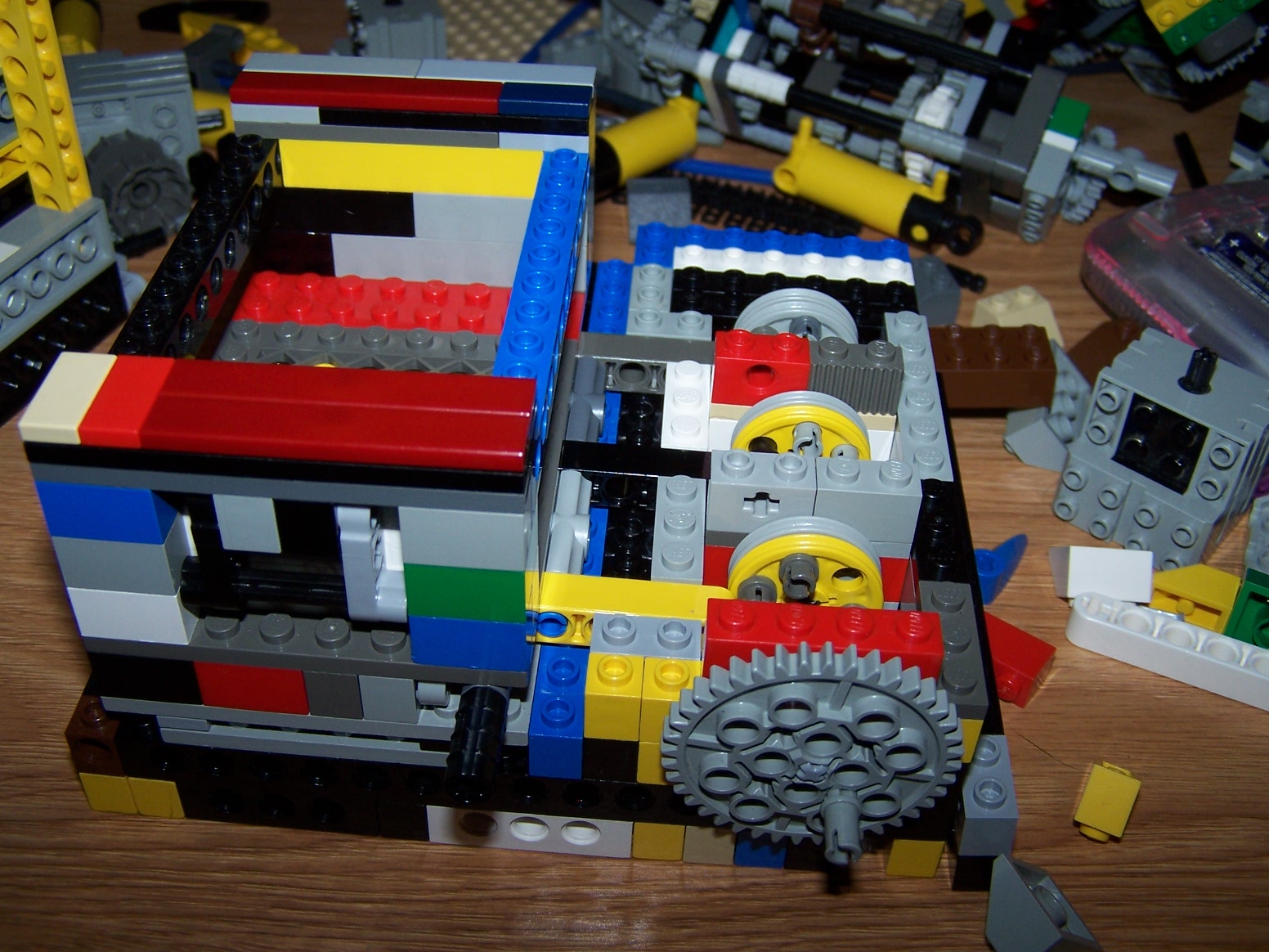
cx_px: 634
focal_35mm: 38
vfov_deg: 37.7
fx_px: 1393
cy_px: 476
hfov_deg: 49.0
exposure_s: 1/60
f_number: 2.8
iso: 80
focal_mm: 6.3
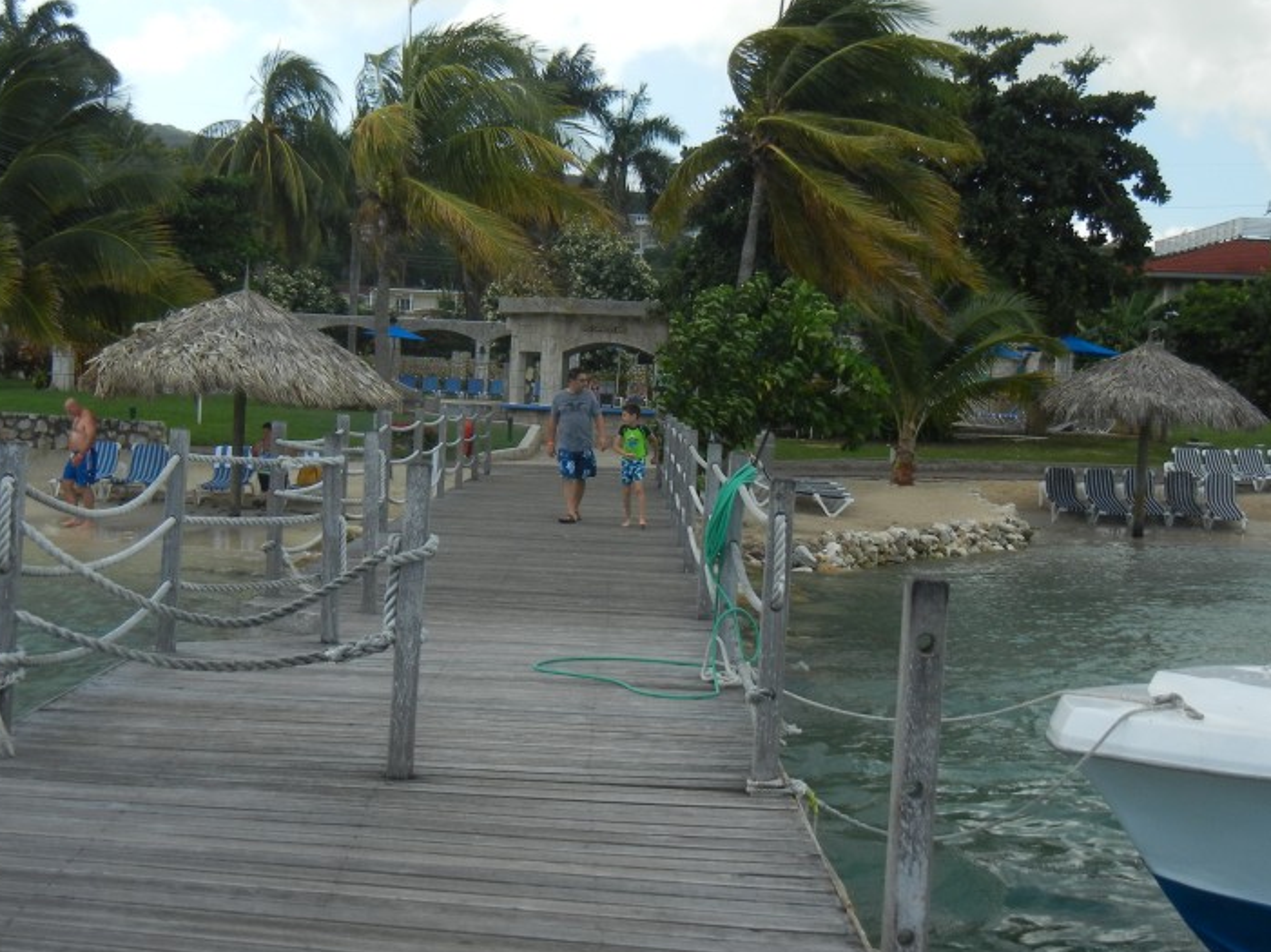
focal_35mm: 57
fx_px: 2092
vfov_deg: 25.6
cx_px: 582
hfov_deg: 33.8
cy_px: 439
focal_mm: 7.1
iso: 160
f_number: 7.4
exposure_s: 1/233
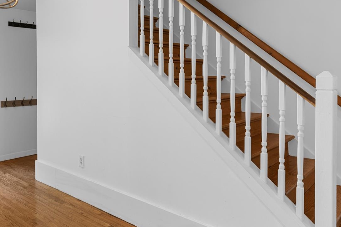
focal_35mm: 32
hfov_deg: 56.4
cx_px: 93
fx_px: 303
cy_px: 87
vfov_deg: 40.8
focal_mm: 17
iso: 320
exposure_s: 1/3
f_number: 8
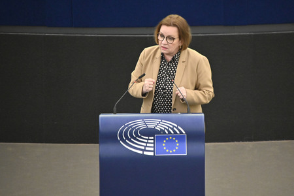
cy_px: 98
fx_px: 4083
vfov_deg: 2.7
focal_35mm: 500
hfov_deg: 4.1
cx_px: 147
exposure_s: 1/400
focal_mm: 500
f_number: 6.3
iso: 6400
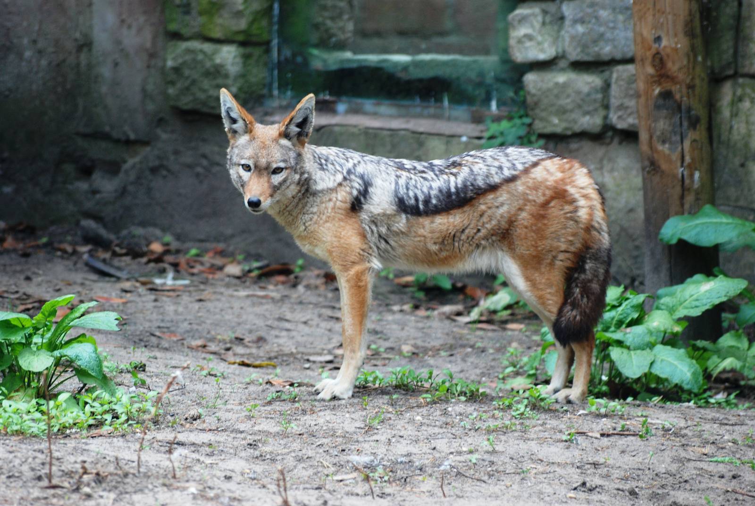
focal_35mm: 330
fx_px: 6929
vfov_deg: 4.2
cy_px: 253
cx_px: 378
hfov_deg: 6.2
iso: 400
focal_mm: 220
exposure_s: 1/160
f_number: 5.3
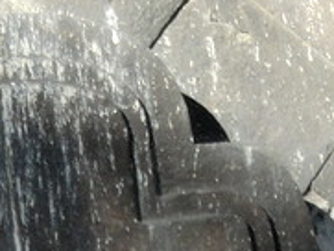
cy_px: -224
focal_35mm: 923
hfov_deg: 2.1
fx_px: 8912
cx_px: 83
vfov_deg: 1.6
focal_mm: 27.9
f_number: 5.3
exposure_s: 1/125
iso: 100
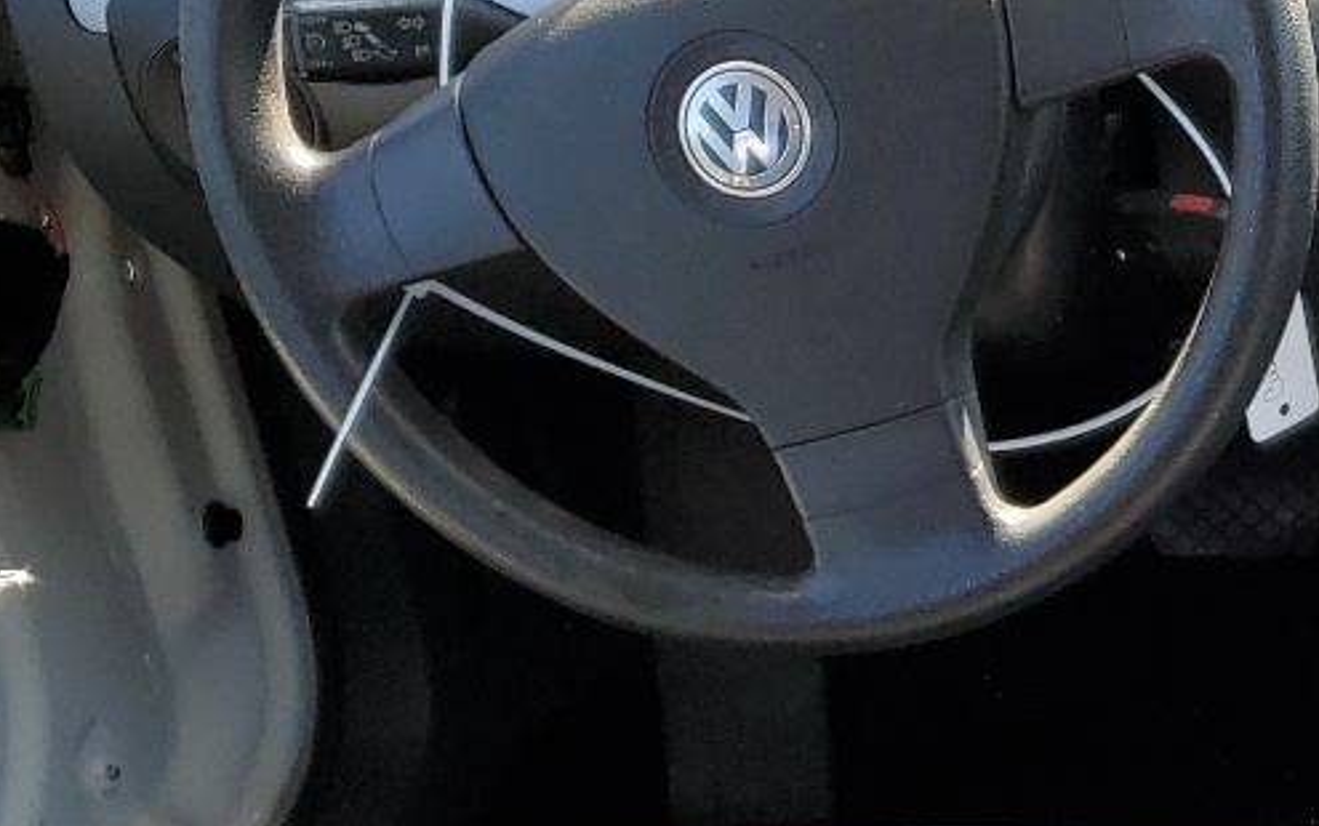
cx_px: 1812
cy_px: 957
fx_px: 3201
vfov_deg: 14.3
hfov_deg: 20.8
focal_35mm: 89
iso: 50
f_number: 1.5
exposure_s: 1/250
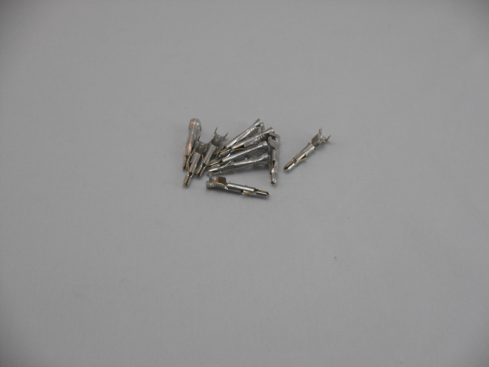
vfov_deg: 14.5
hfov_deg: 19.3
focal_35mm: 102
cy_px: 184
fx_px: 1441
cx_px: 244
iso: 320
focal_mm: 18.2
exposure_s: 1/60
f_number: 5.8
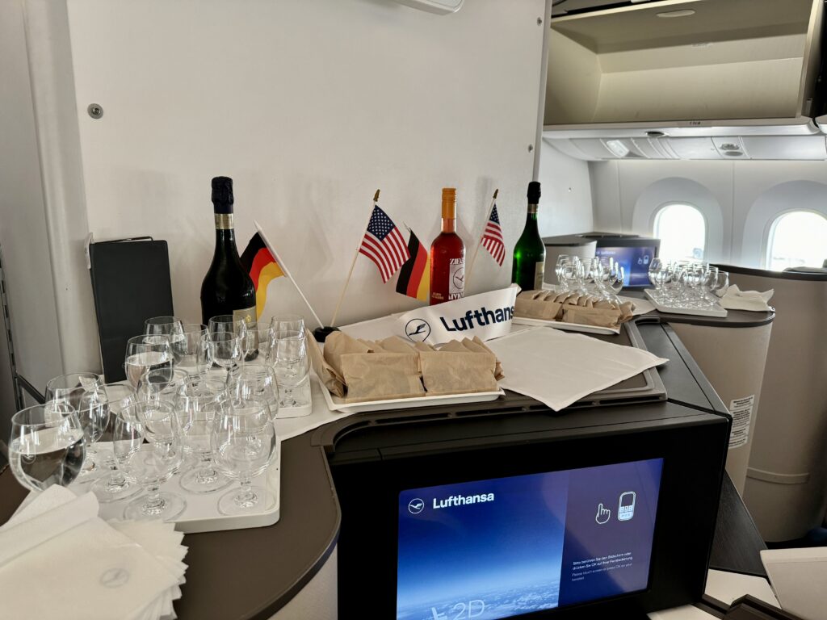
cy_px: 310
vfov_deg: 56.8
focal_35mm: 24
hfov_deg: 71.6
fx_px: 573
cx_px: 414
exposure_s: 1/111
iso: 200
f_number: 1.78
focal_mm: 6.76
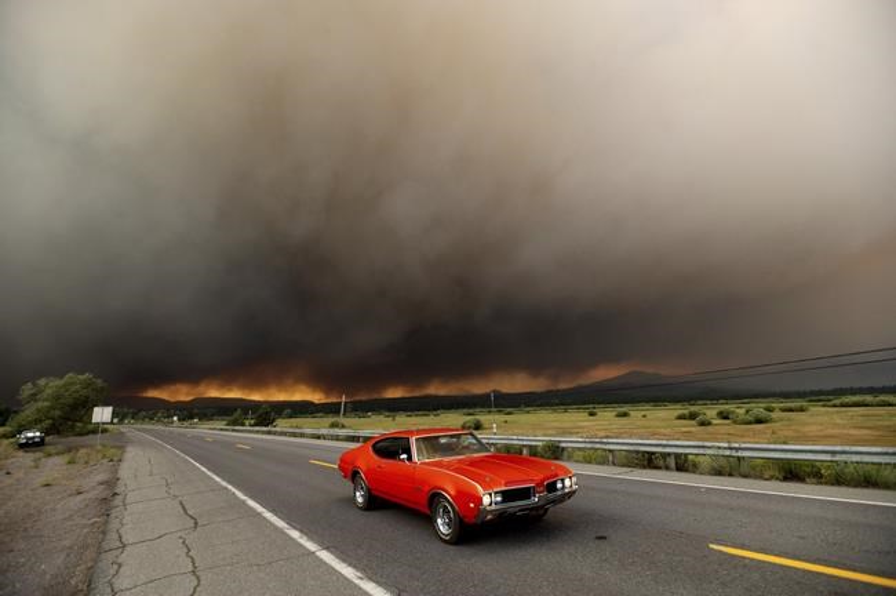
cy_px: 298
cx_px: 448
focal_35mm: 17
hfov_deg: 93.3
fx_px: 423
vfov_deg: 70.3
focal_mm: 17
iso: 1600
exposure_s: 1/4000
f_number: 4
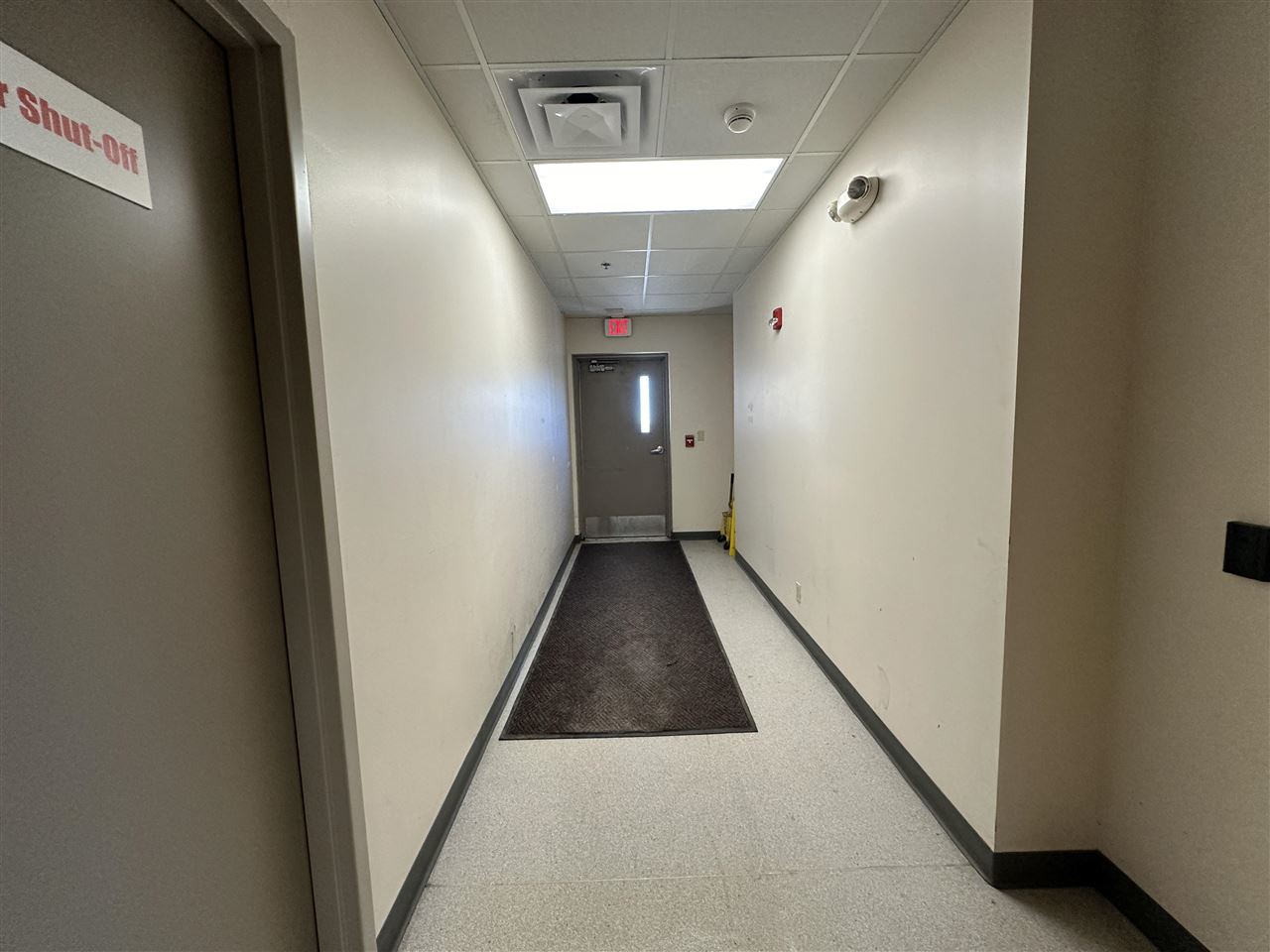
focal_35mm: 14
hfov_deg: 102.1
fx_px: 514
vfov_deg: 85.7
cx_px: 635
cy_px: 476
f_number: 2.2
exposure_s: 1/120
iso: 200
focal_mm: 2.22
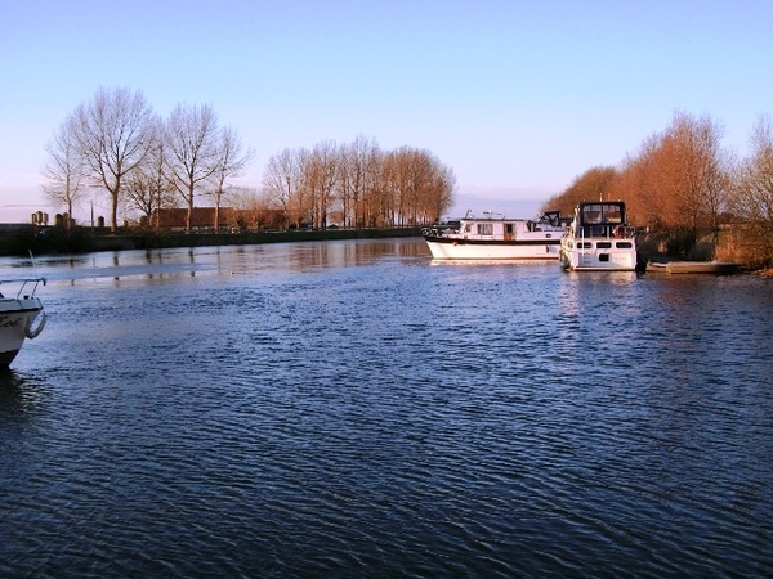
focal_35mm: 40
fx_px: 893
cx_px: 386
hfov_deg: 46.8
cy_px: 290
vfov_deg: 36.0
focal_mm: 7.1
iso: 80
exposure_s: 1/320
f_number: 3.2
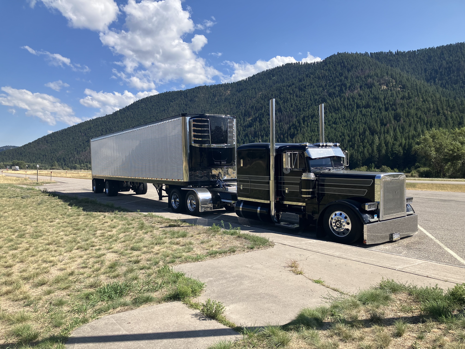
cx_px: 232
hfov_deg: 63.4
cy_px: 174
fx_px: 376
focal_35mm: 28
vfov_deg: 49.7
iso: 32
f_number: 1.8
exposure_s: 1/1621
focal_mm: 3.99
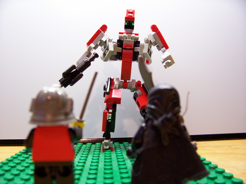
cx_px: 123
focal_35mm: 34
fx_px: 242
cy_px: 92
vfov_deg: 41.8
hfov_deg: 54.0
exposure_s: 1/28.5
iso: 160
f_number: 2.7
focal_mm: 5.6
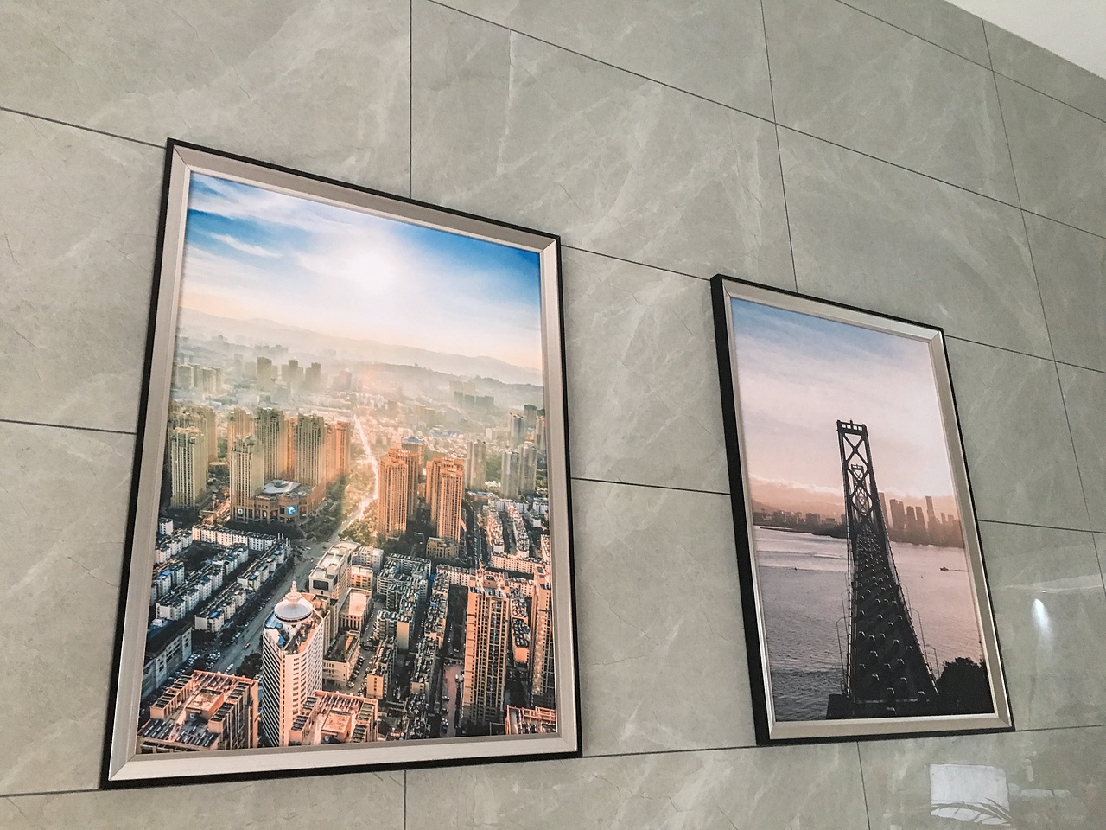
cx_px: 553
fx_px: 927
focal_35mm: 29
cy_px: 415
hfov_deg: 61.7
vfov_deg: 48.2
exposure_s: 1/17
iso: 100
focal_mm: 4.15
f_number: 2.2
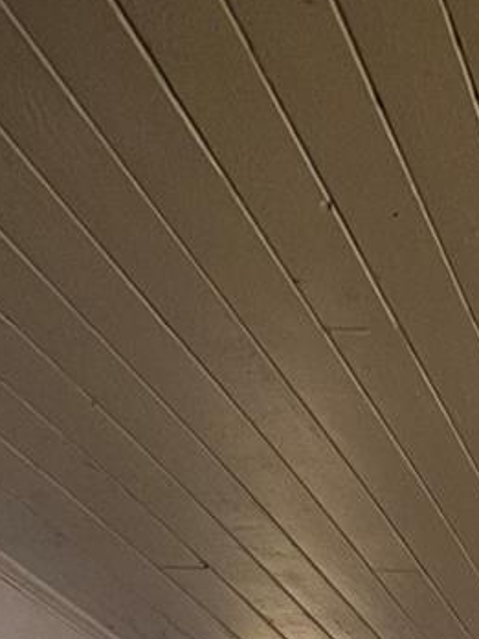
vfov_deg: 15.1
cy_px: 1265
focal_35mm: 106
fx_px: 1956
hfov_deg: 12.9
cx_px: 796
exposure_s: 1/20
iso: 1600
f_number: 1.78
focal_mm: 6.76
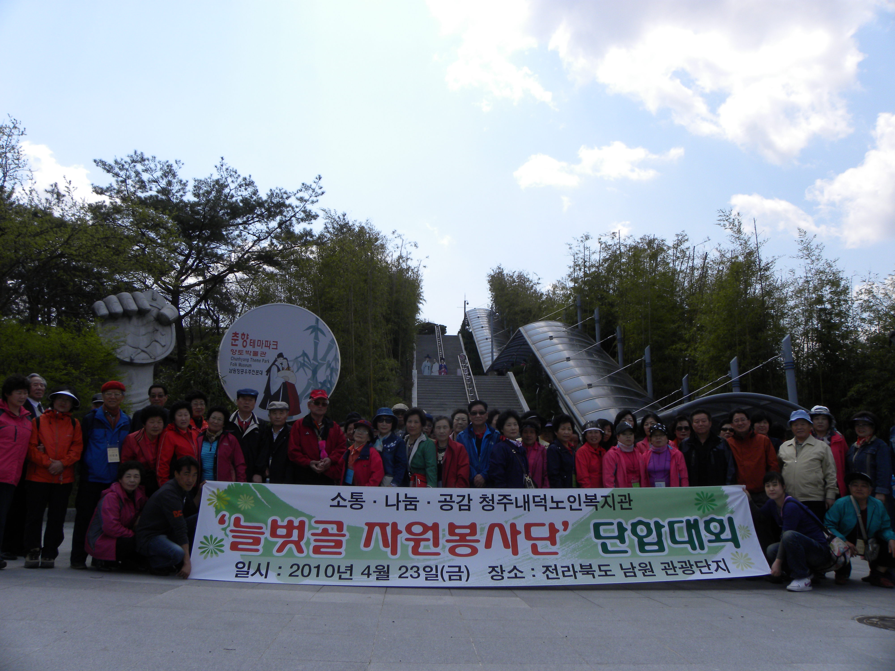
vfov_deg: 53.1
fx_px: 672
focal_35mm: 26
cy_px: 336
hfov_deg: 67.3
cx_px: 448
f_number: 6.3
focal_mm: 4.6
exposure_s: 1/387
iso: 64
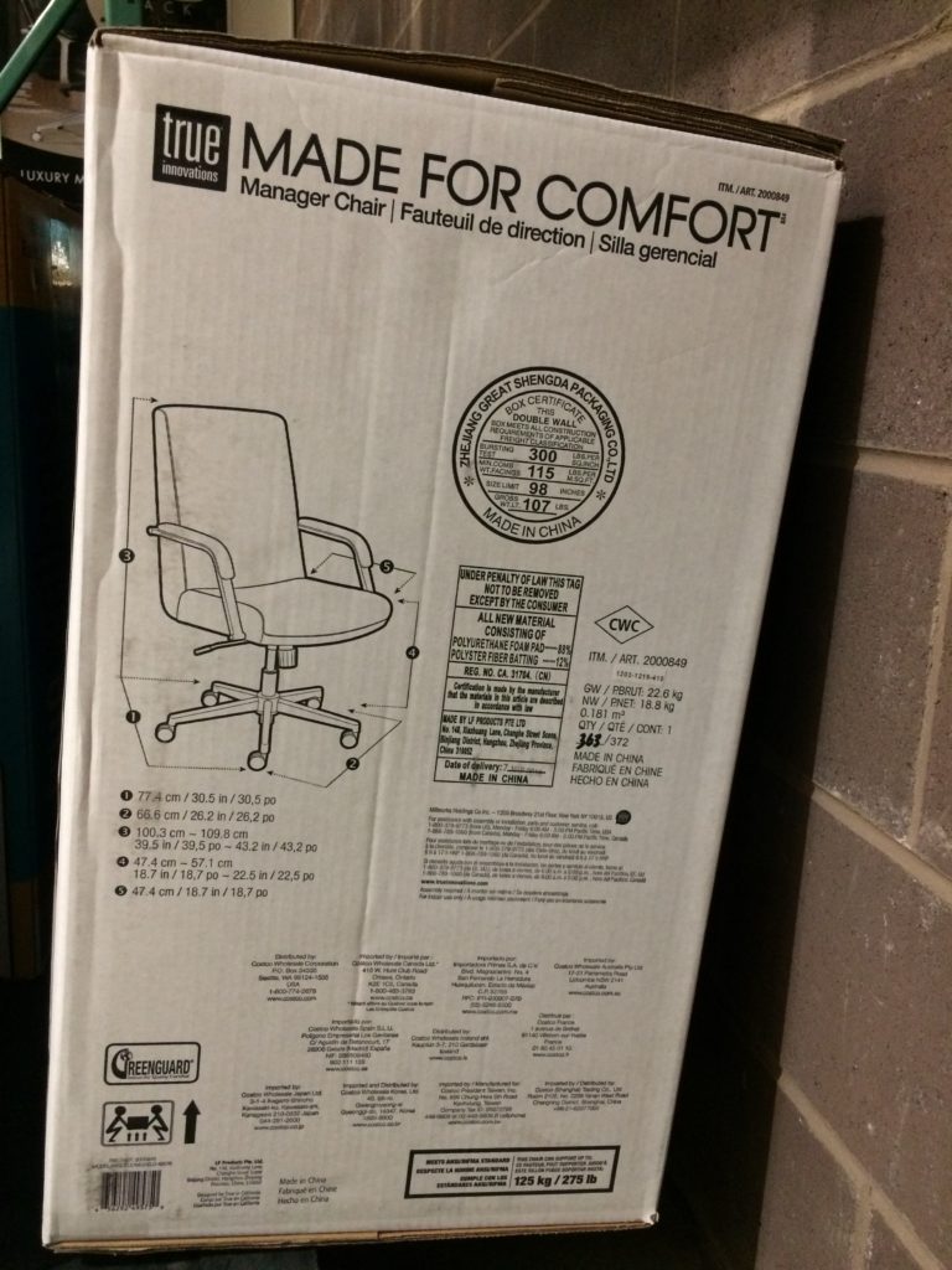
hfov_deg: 48.2
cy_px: 635
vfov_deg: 61.7
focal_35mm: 29
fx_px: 1063
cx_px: 476
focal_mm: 4.15
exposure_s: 1/20
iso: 320
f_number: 2.2
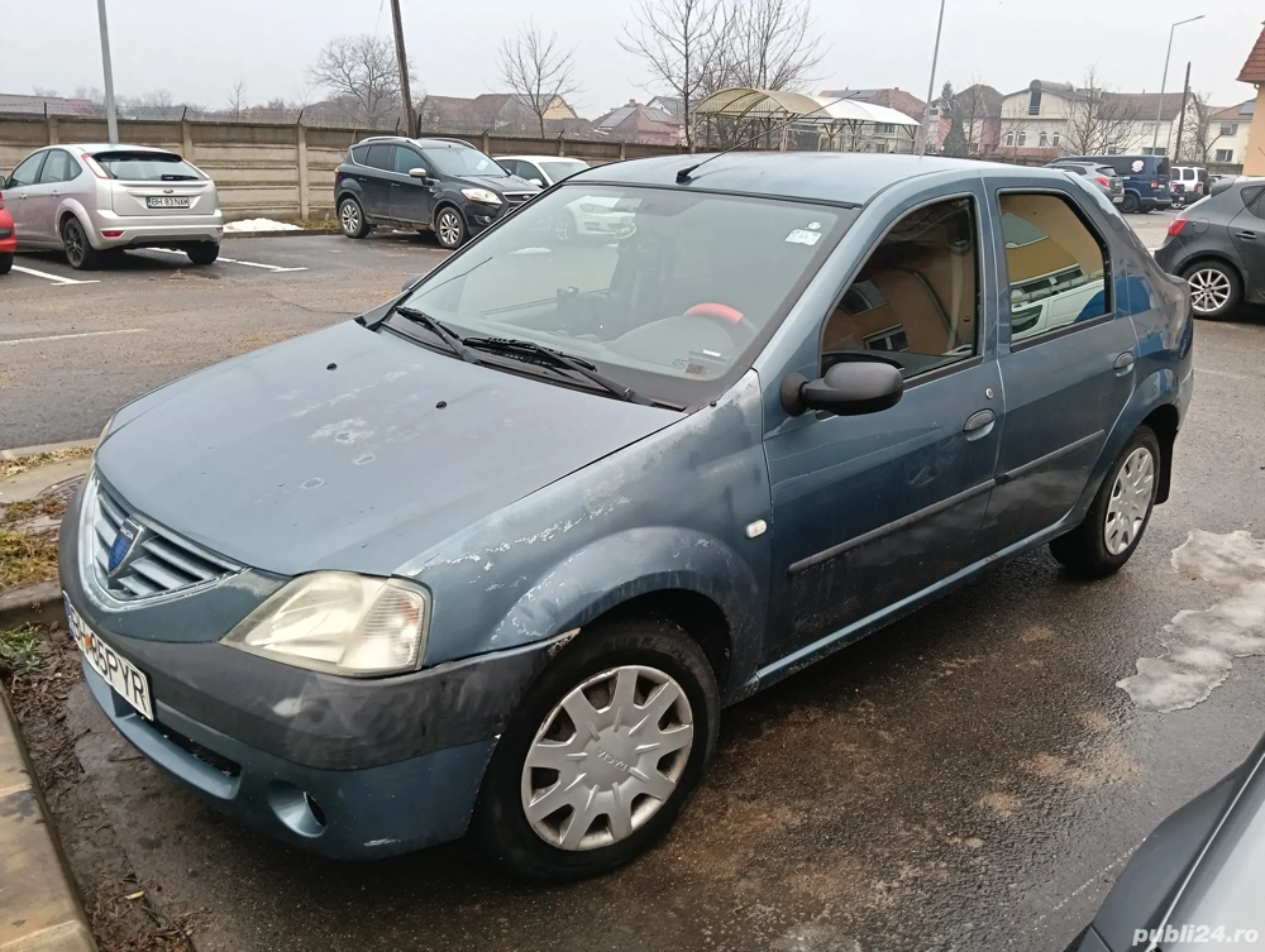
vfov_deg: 51.5
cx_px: 632
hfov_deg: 65.2
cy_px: 476
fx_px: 988
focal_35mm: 27
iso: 64
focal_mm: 3.98
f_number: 1.8
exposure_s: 1/33.3
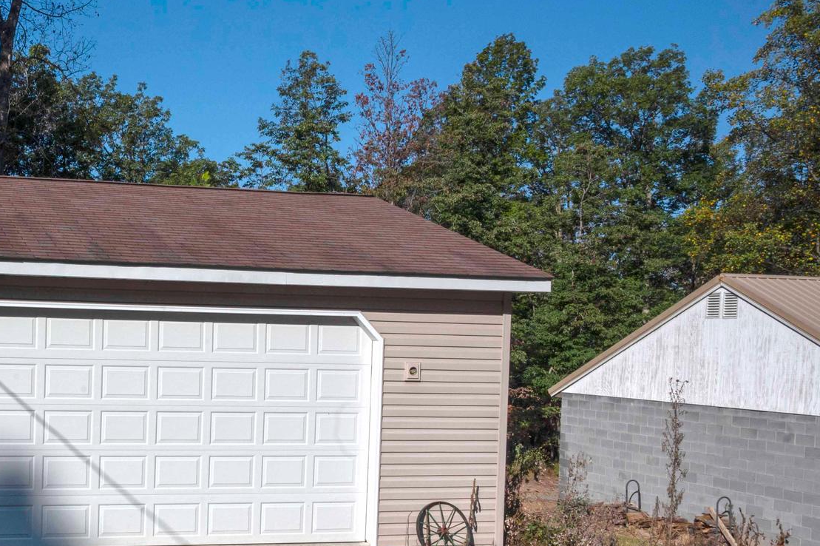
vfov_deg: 27.8
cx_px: 75
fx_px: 1093
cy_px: 369
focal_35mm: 48
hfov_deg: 38.2
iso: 1000
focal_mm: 26
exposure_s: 1/1250
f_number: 18
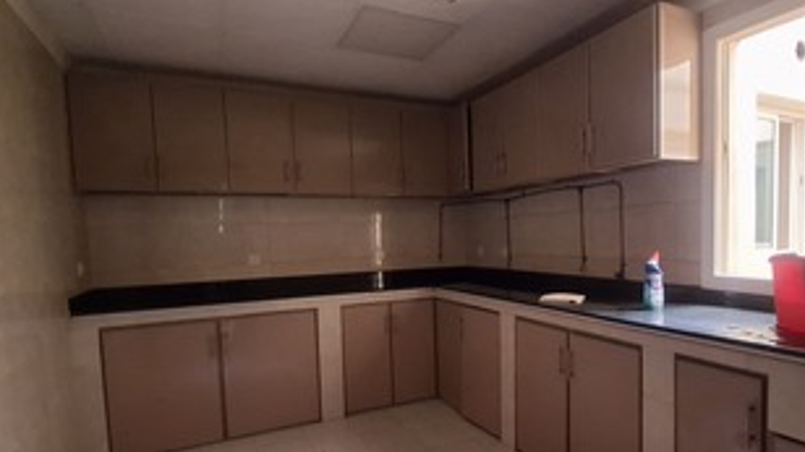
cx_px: 456
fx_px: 448
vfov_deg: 53.2
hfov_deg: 83.4
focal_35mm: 21
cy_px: 270
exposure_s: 1/20
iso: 800
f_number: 2.2
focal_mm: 1.74
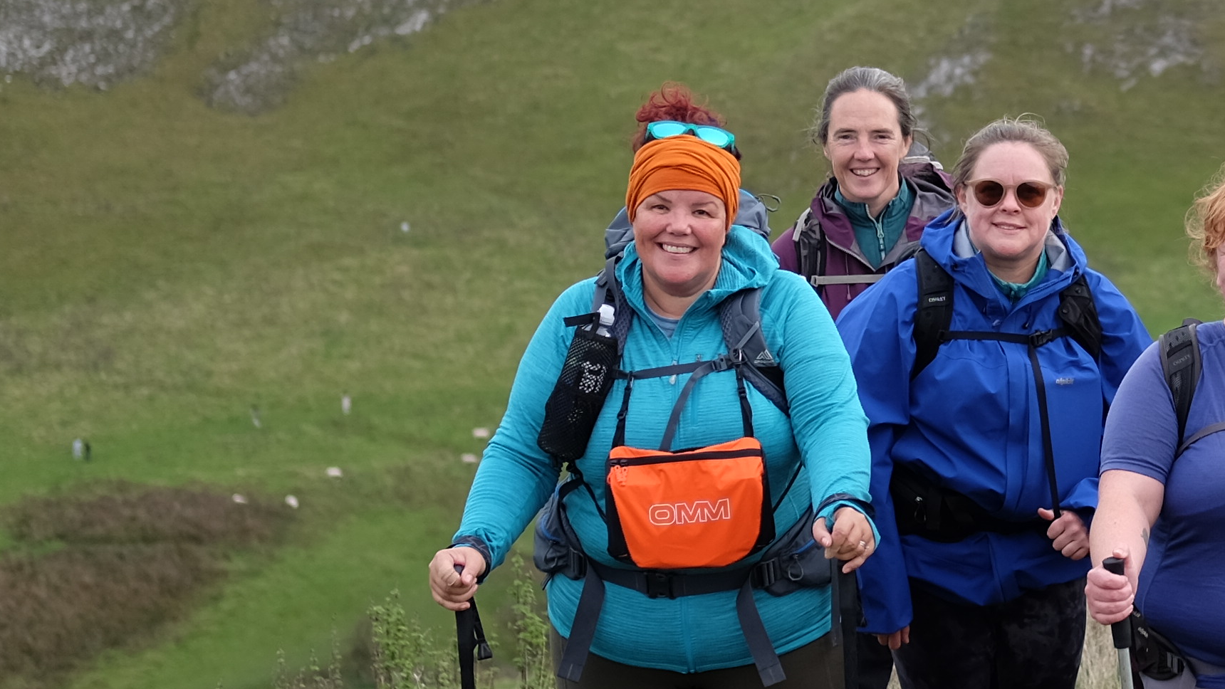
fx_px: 5133
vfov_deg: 7.7
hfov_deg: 13.4
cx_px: 1260
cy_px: 242
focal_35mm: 158
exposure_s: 1/2200
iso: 200
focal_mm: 35
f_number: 2
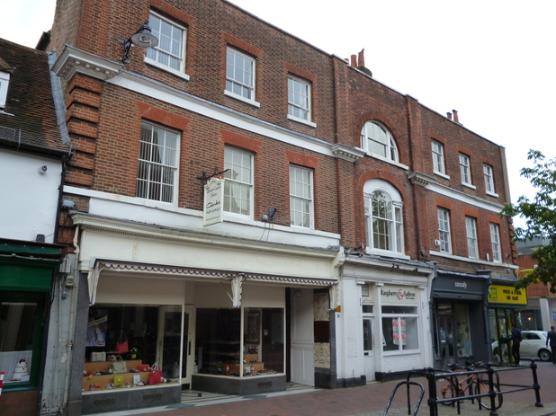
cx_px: 273
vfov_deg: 48.2
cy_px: 206
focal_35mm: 29
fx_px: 466
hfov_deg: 61.7
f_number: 3.1
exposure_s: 1/250
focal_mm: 5
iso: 160
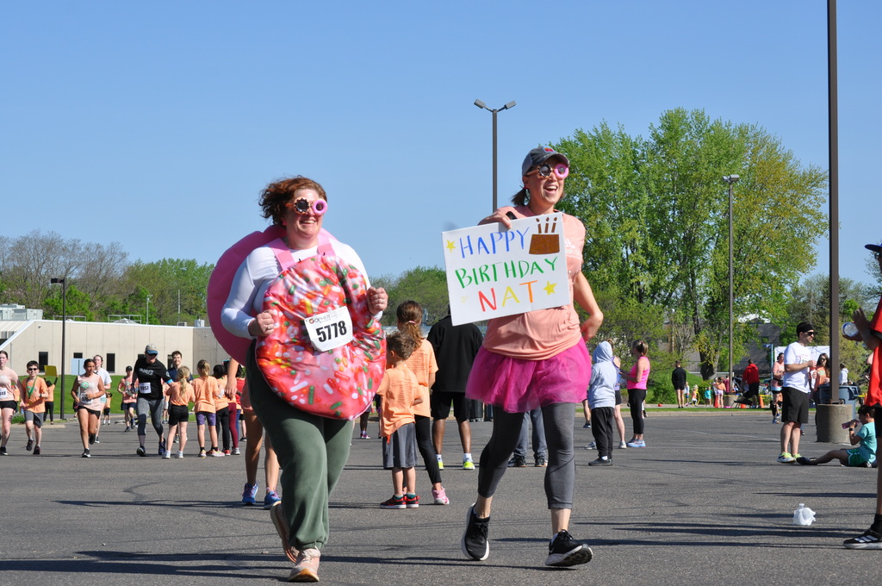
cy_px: 293
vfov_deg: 16.5
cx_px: 441
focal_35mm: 82
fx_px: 2019
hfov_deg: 24.6
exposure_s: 1/400
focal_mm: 55
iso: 200
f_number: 10
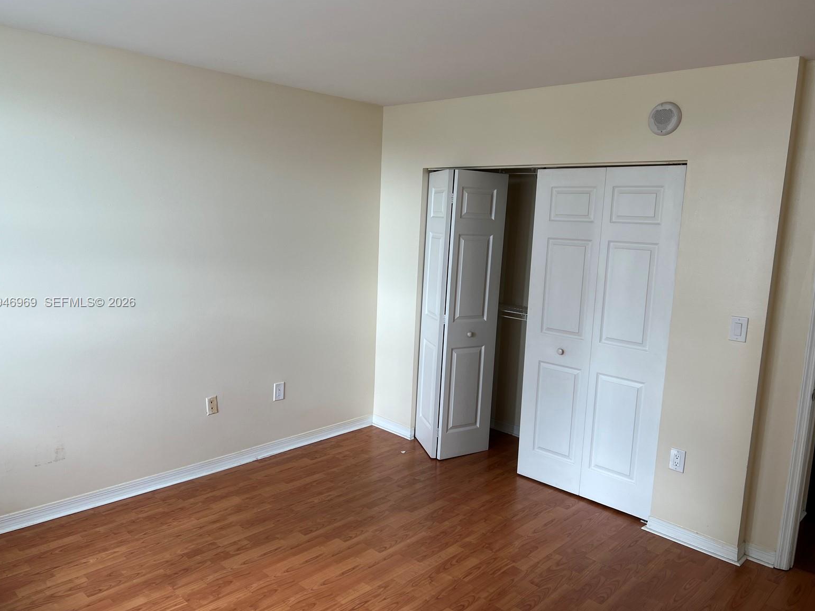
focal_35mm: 27
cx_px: 393
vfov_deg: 51.4
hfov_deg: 65.3
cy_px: 303
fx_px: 636
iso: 40
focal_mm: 5.7
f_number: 1.5
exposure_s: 1/121
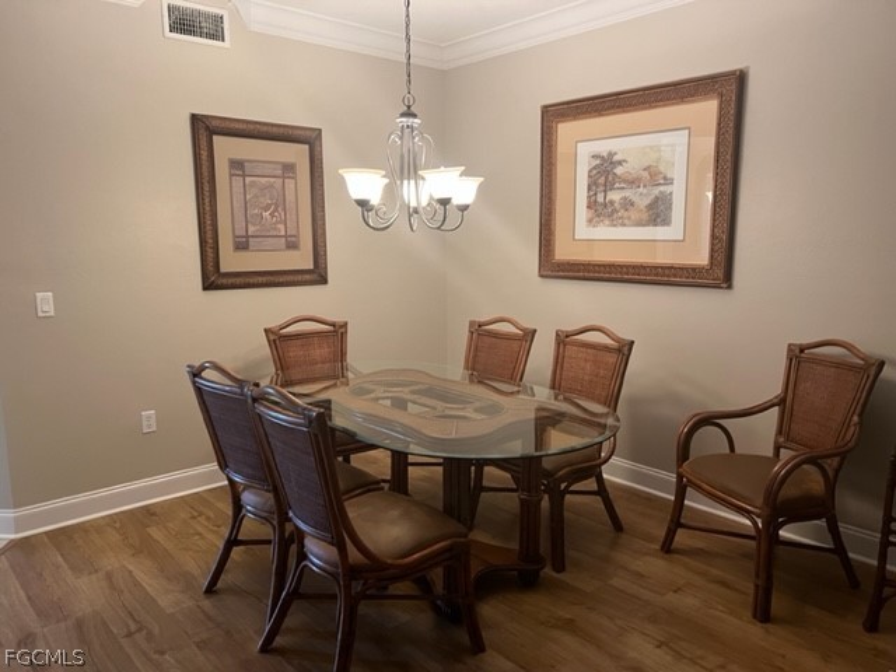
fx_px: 673
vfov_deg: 53.1
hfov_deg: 67.3
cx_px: 448
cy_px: 336
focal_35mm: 26
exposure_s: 1/60
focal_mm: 5.7
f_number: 1.5
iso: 320
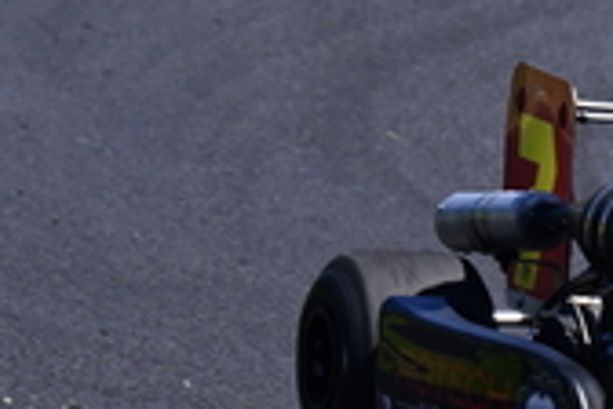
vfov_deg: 0.8
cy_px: -159
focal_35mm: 1805
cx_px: 697
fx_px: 30733
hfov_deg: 1.1
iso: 500
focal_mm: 380
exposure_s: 1/640
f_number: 11
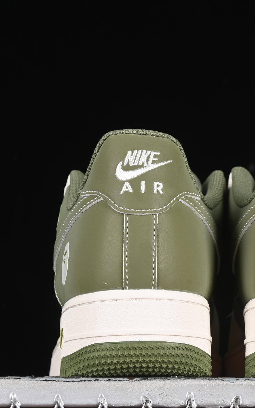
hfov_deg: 8.8
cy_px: 212
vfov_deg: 14.0
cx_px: 244
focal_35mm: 149
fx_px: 1656
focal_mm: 50
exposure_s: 1/60
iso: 160
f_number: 7.1
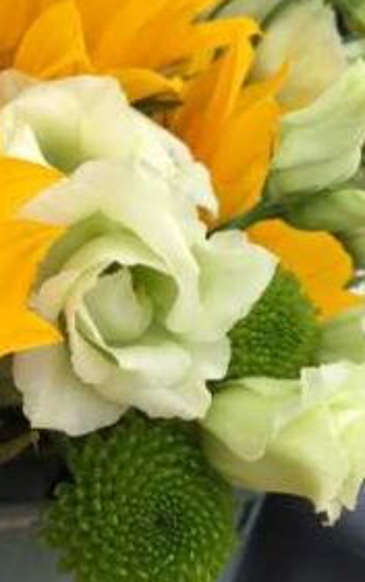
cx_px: -33
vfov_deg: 32.4
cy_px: 329
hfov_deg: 19.8
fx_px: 1001
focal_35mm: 63
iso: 32
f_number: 2.2
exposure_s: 1/304
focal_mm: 4.15
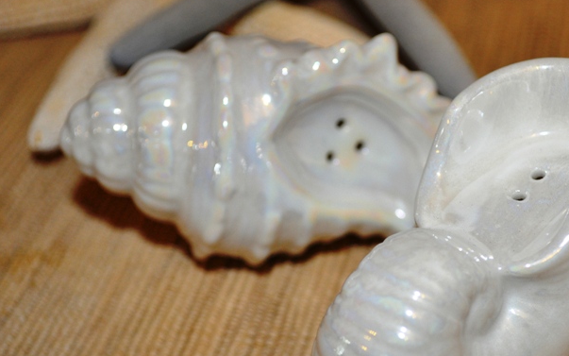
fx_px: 1194
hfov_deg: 26.7
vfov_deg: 16.9
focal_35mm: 77
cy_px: 221
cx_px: 357
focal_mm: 38
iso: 800
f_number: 5
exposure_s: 1/60
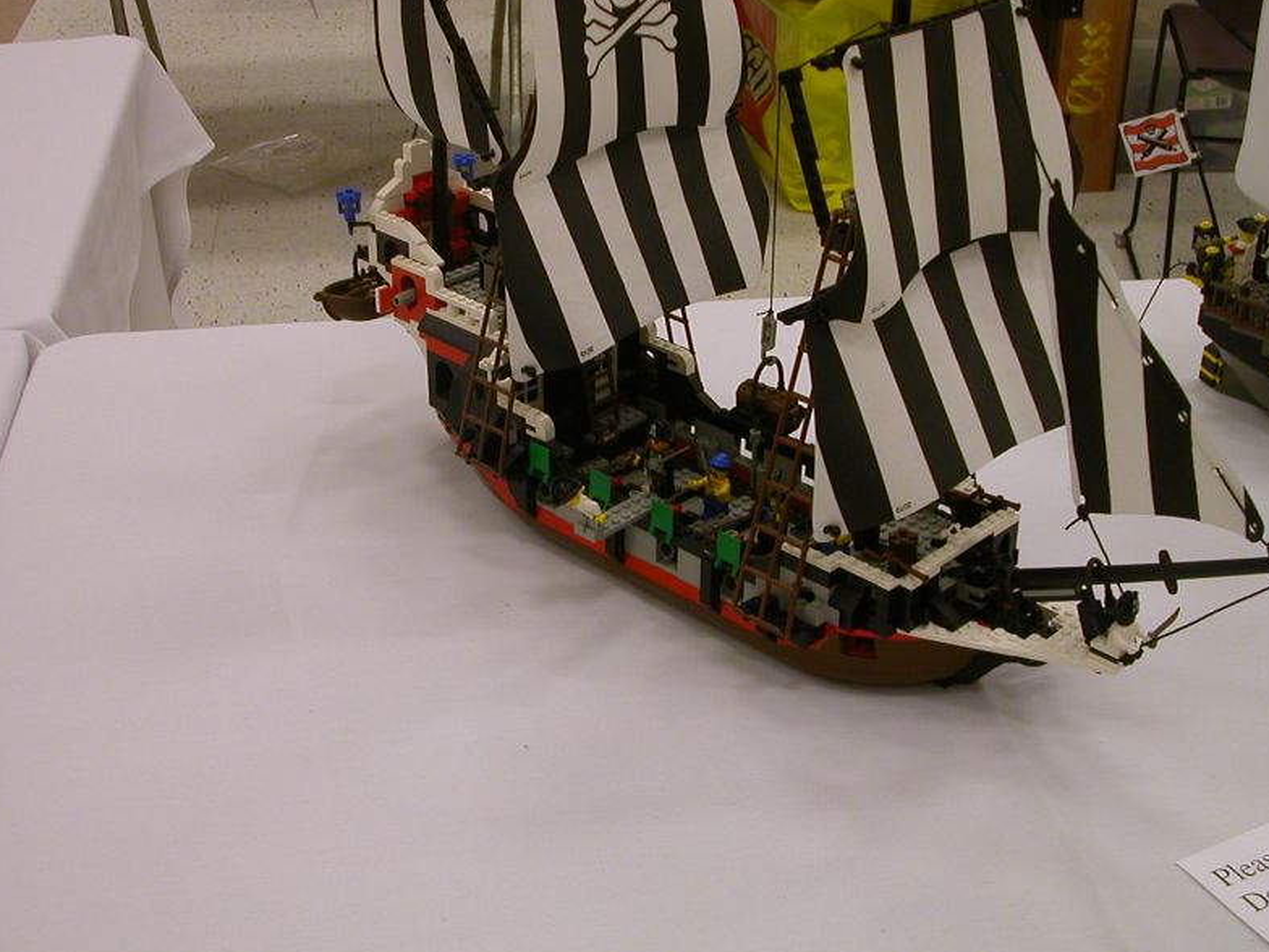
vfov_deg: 29.1
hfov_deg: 38.2
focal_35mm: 50
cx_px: 633
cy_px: 478
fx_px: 1833
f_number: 3.2
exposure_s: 1/27.2
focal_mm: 7.5
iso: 100
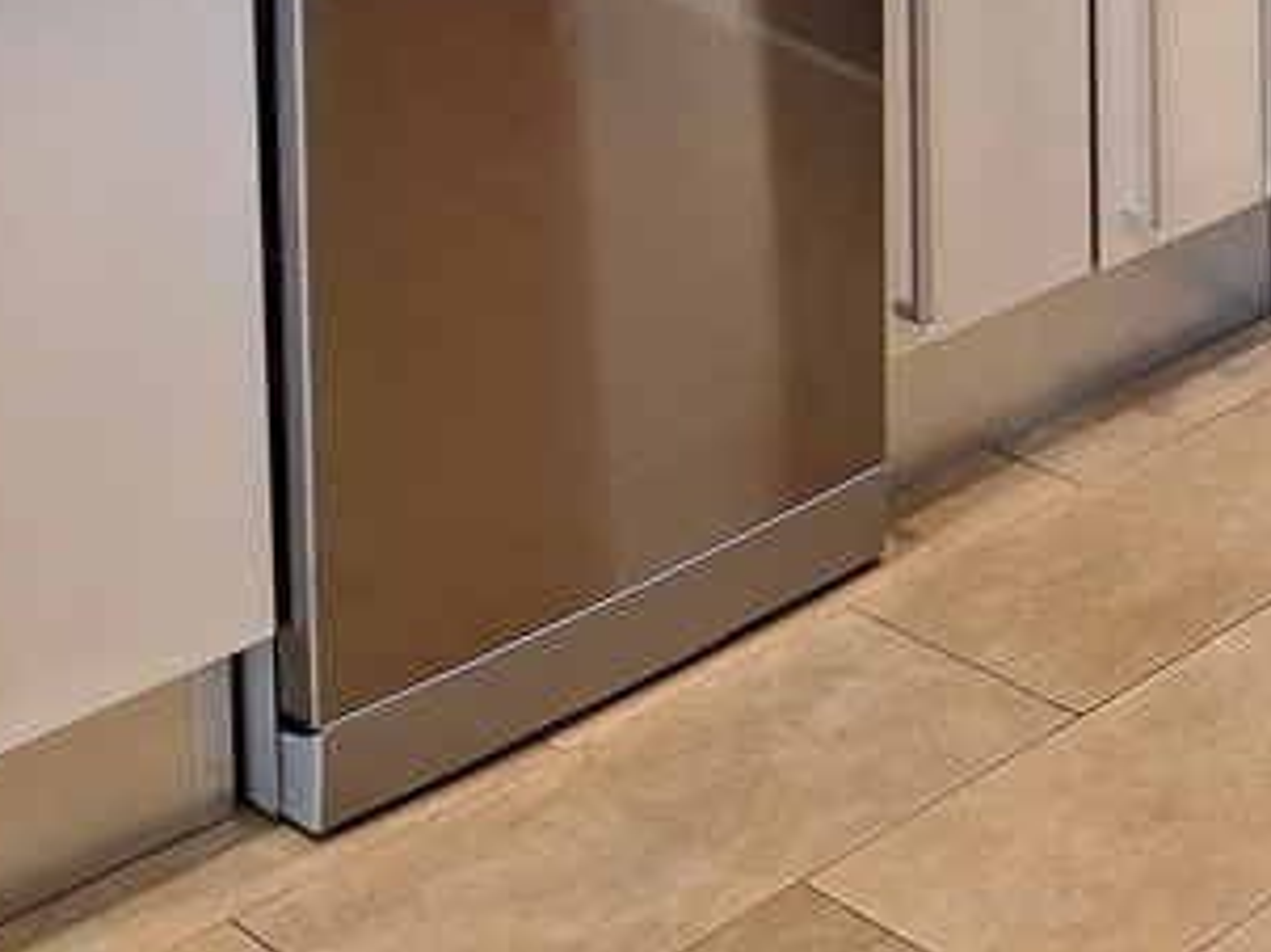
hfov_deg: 23.4
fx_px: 2862
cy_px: -661
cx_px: 1418
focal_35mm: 78
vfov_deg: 16.4
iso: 80
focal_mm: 5.54
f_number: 1.8
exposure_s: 1/50
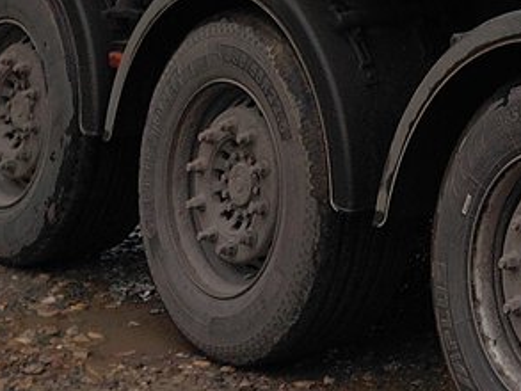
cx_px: 861
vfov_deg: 10.4
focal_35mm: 123
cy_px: -551
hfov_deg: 14.5
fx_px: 1852
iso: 50
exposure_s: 1/437
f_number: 1.8
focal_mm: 4.69
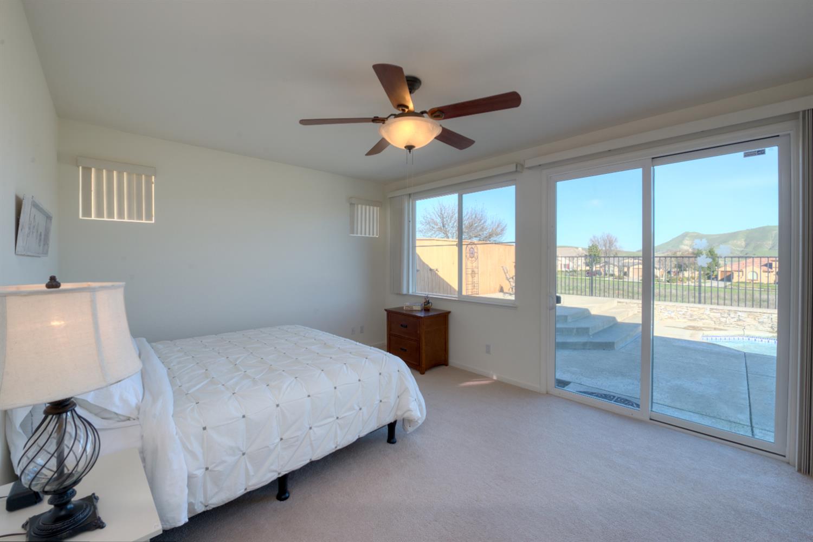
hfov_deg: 104.3
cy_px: 271
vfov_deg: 81.2
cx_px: 406
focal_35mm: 14
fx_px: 316
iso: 400
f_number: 10
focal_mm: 14
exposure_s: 1/125
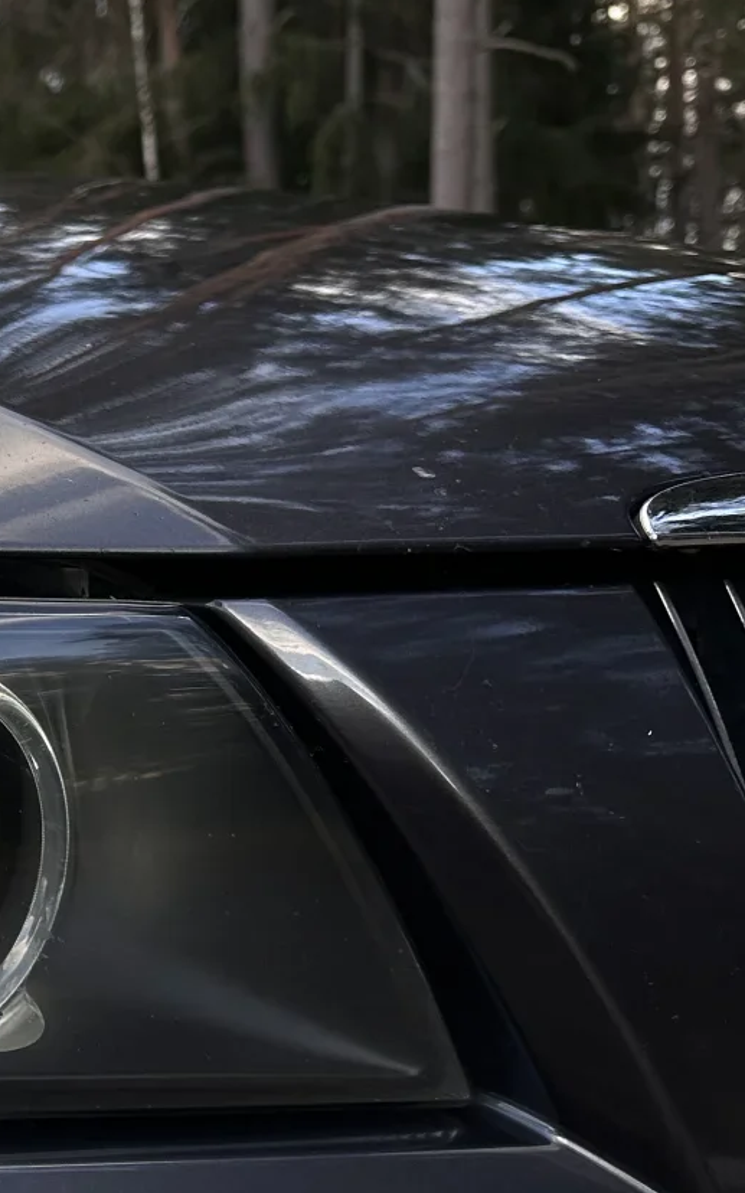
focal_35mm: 59
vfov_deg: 34.2
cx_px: -372
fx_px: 1918
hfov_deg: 19.2
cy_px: 804
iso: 80
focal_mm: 6.86
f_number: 1.78
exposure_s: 1/646
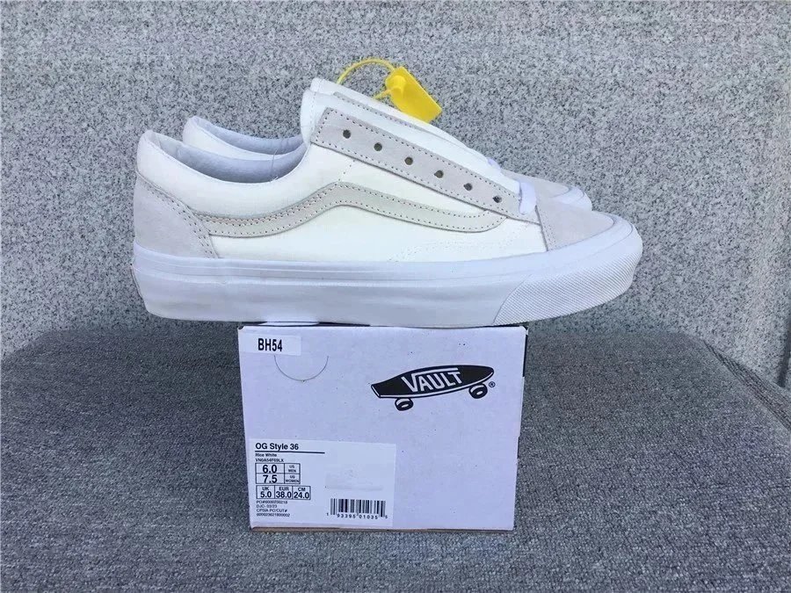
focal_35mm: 31
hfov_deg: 58.4
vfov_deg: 45.4
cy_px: 296
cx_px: 396
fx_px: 708
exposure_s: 1/354
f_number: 2.4
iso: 25
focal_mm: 3.3
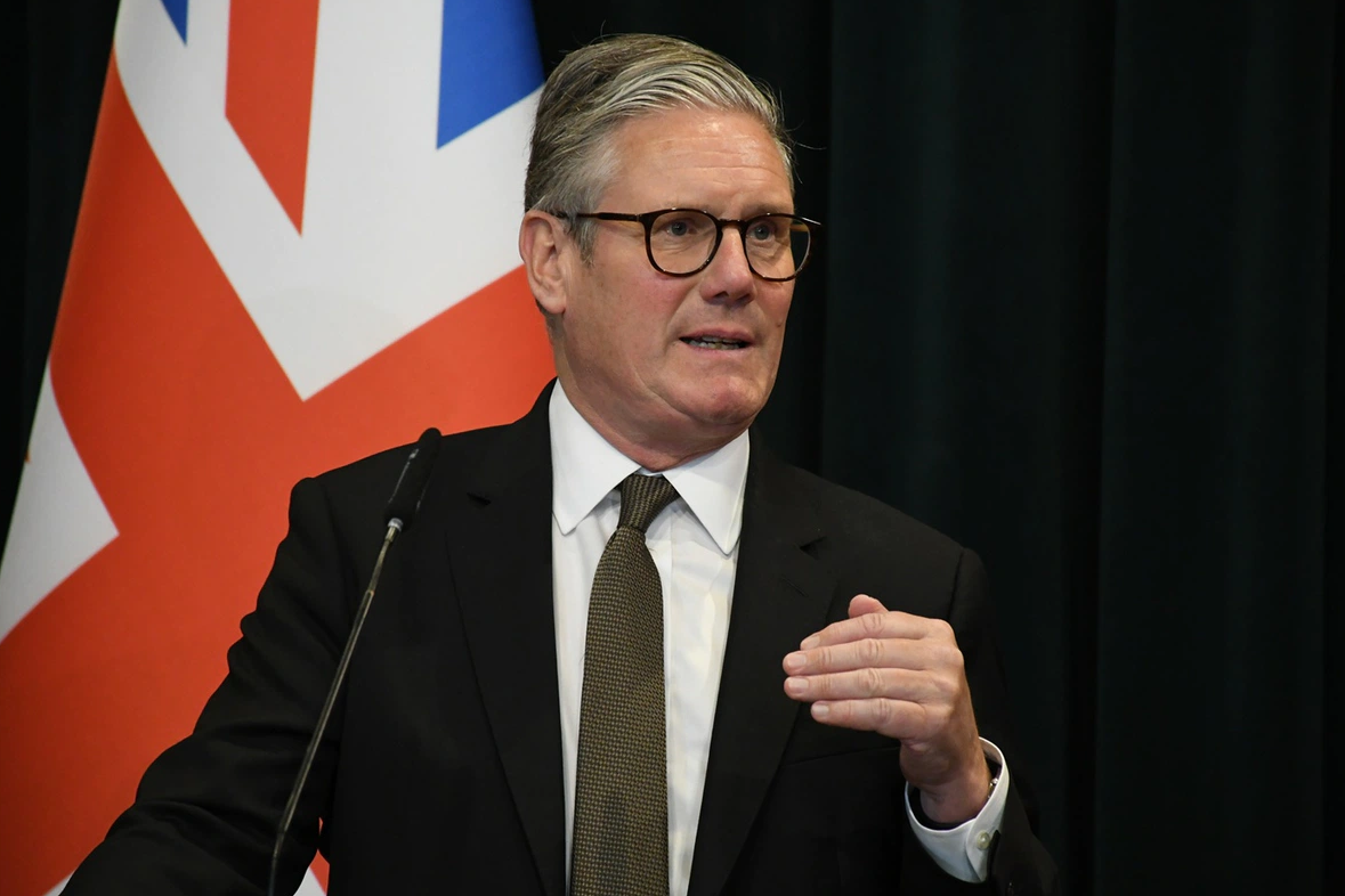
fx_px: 8518
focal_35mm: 228
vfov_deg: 6.0
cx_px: 695
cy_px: 435
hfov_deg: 9.0
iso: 3200
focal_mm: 140
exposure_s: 1/200
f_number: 5.6
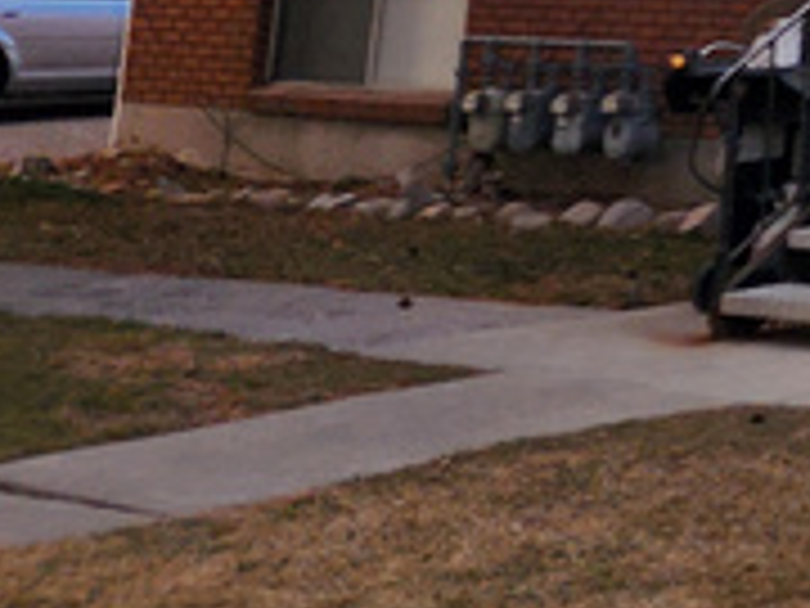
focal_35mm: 131
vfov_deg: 10.1
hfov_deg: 12.2
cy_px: -788
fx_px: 3065
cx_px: 1908
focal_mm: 6.4
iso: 12
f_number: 1.8
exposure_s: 1/300
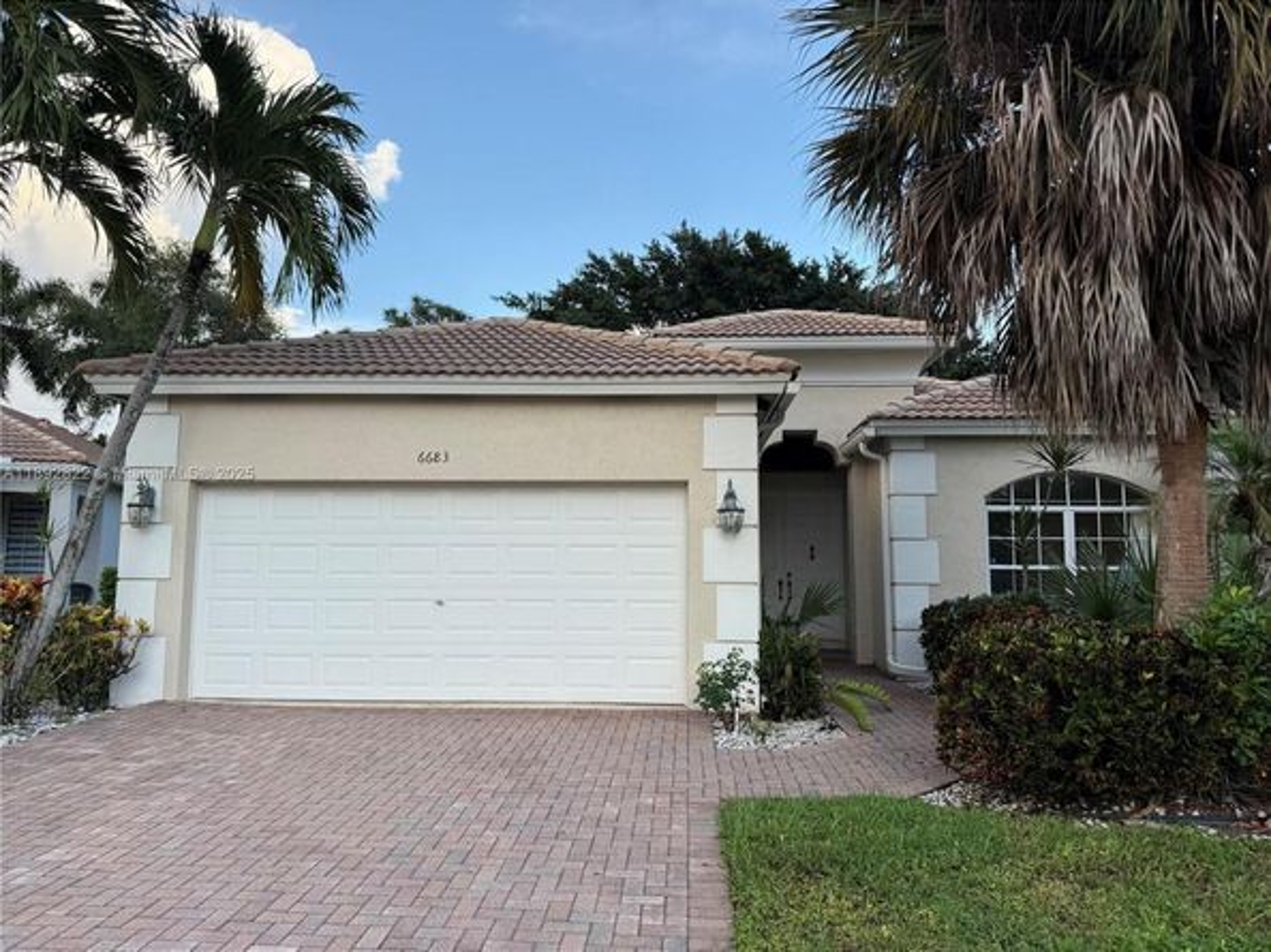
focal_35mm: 24
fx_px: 881
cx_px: 636
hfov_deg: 71.6
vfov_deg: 56.8
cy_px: 476
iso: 80
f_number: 1.78
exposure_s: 1/559
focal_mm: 6.76
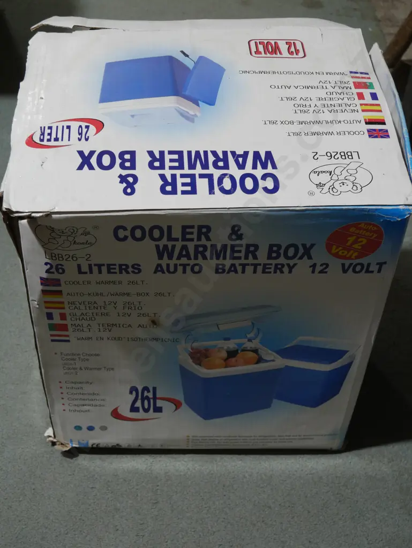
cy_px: 274
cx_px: 206
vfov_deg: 38.2
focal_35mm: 50
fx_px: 793
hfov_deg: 29.1
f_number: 5.3
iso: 400
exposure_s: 1/60
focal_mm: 25
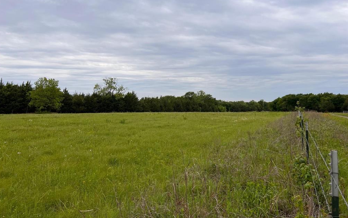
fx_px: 266
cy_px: 87
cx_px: 172
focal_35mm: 28
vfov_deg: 44.3
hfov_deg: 66.5
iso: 50
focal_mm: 5.7
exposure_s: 1/780
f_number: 1.5
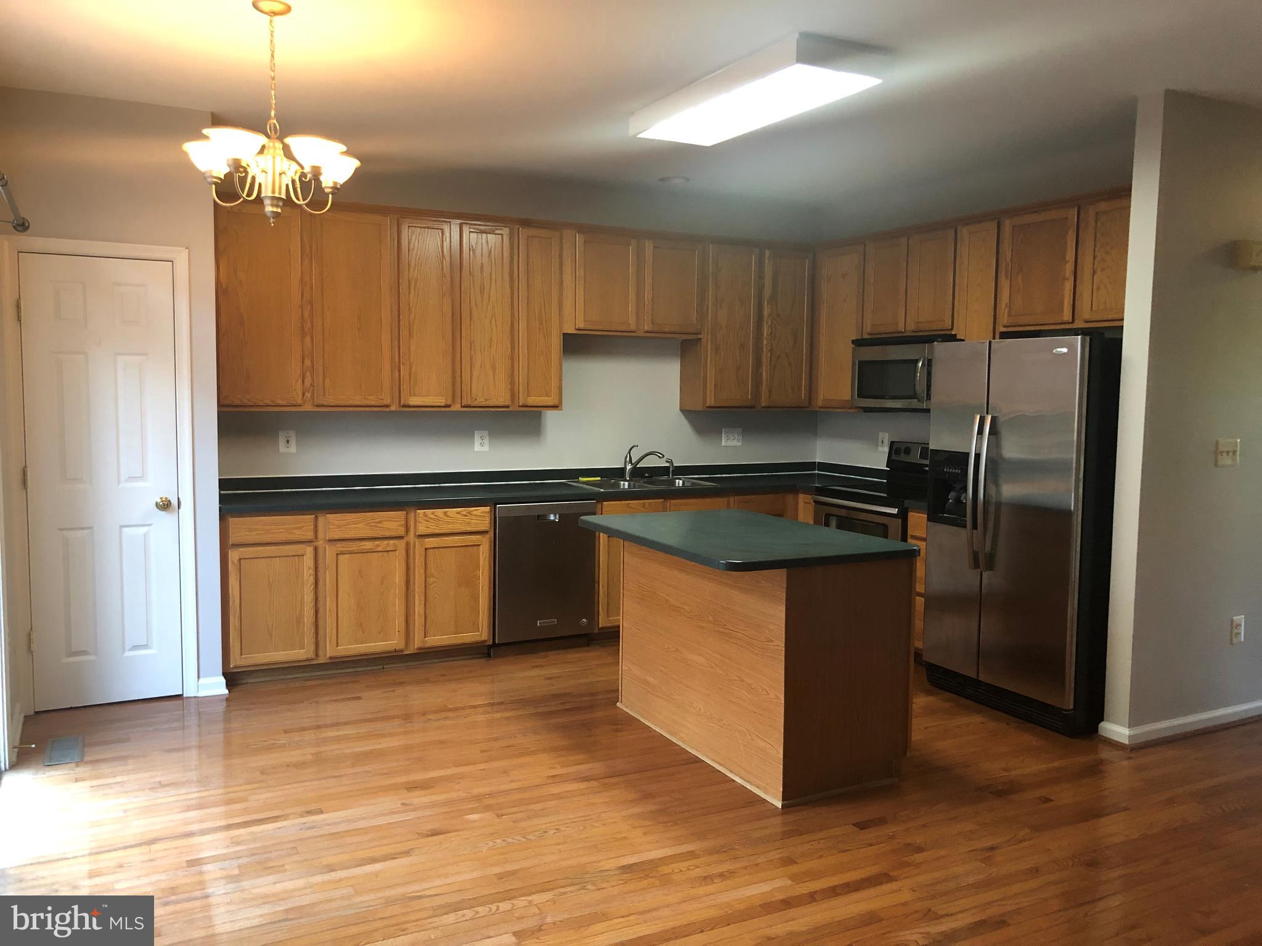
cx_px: 631
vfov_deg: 49.7
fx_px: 1021
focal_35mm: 28
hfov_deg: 63.4
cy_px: 473
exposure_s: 1/15
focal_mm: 4
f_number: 1.8
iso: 64
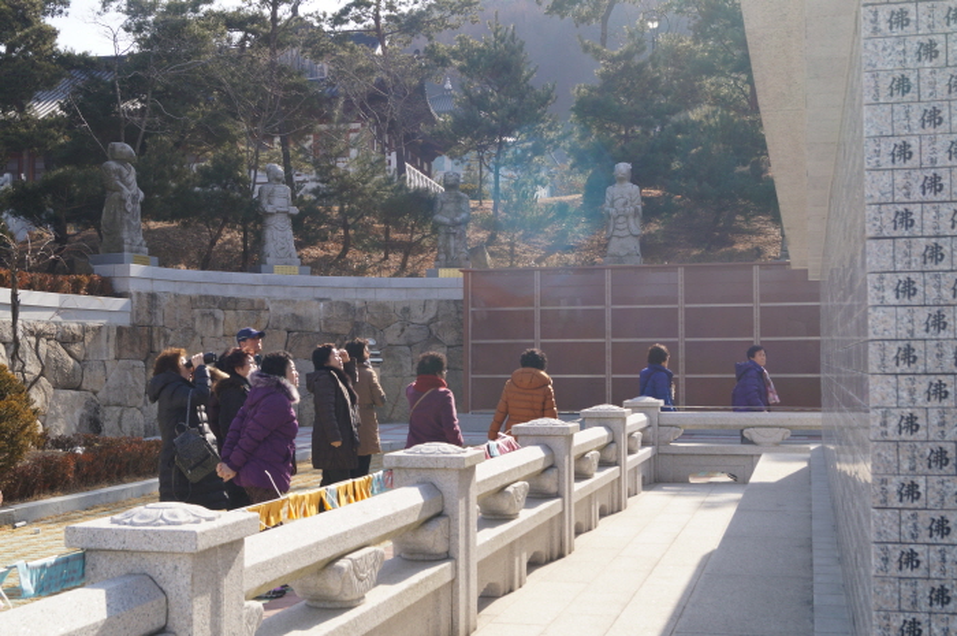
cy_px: 318
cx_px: 478
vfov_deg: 29.8
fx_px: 1195
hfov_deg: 43.6
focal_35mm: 45
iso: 100
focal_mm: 30
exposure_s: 1/80
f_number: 10
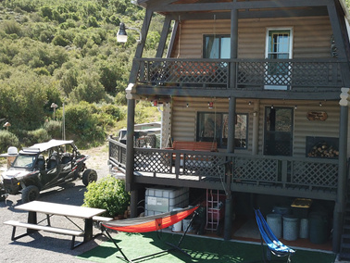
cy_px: 108
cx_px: 245
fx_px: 445
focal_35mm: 44
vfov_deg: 32.8
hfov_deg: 42.1
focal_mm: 4.73
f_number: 2.2
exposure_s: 1/433
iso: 100
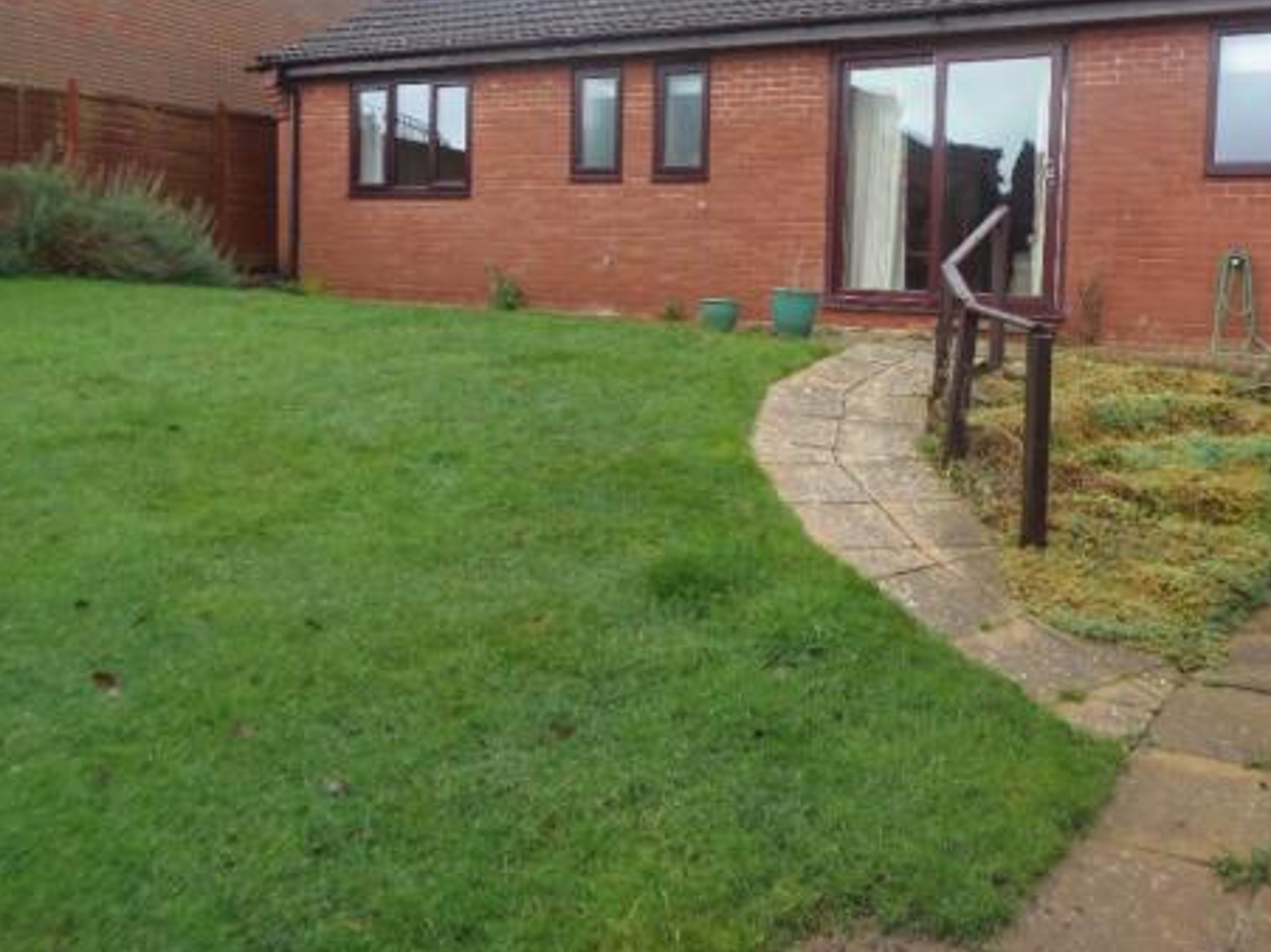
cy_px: 362
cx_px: 810
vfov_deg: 45.1
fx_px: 1138
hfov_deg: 57.5
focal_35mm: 31
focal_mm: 4.3
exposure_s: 1/80
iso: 64
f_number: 2.9
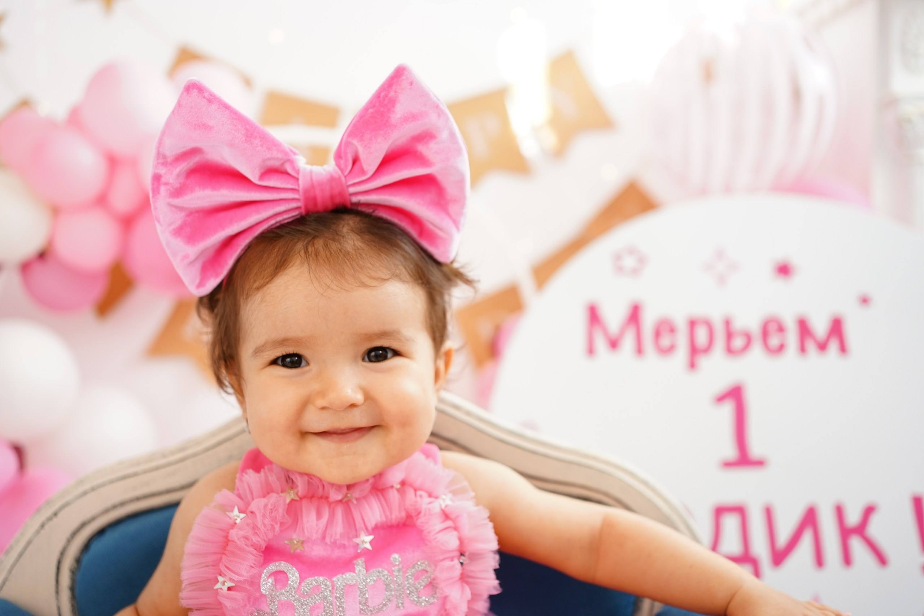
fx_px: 898
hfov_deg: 54.4
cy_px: 308
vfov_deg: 37.9
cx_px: 462
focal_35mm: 35
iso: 250
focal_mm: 35
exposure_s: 1/160
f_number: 2.8
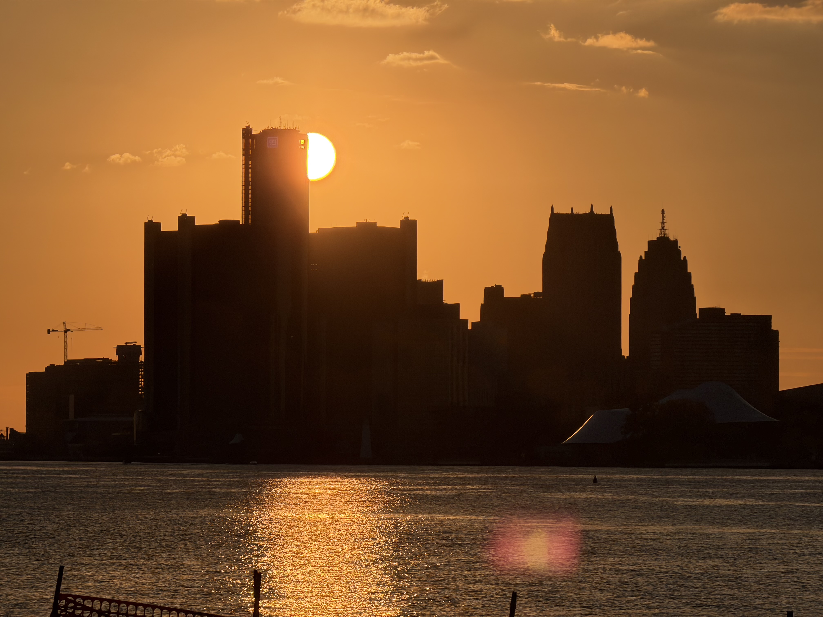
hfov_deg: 9.9
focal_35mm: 200
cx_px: 412
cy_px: 308
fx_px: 4755
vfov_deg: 7.4
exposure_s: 1/5848
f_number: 2.8
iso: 25
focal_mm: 16.89
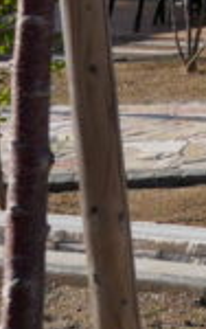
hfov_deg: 6.5
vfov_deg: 11.0
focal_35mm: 167
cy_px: -397
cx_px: 785
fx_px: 1497
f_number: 5
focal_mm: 24
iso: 80
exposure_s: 1/400
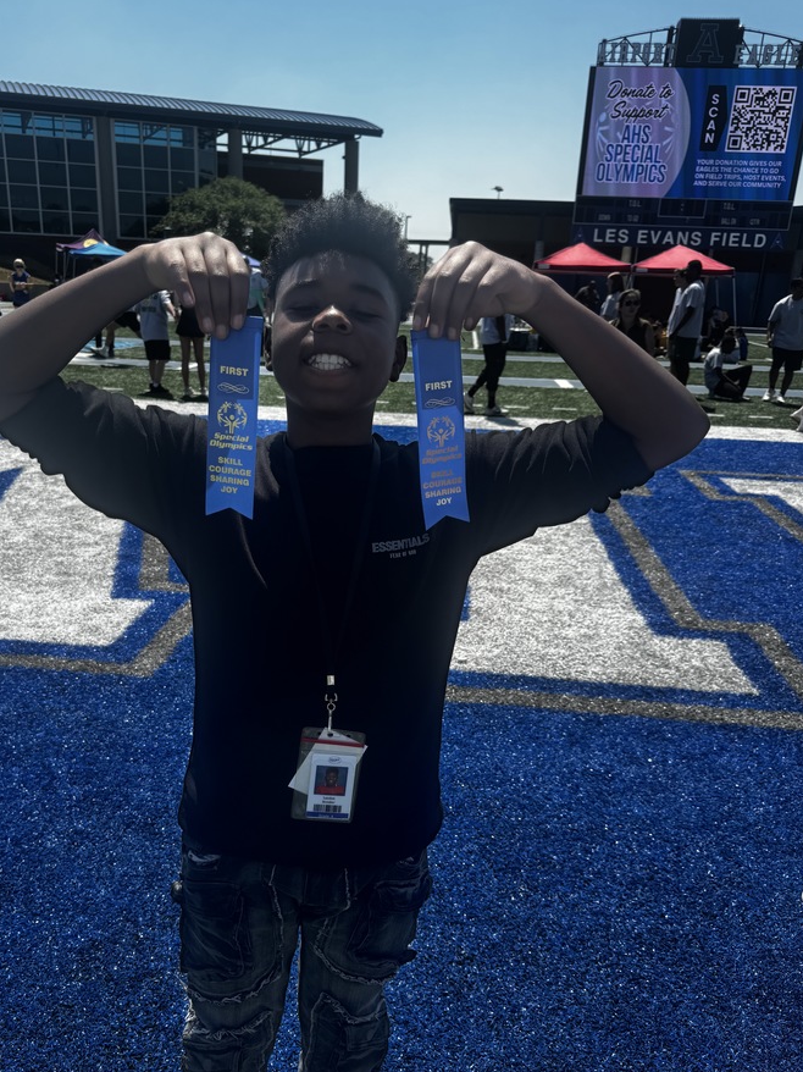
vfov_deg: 63.2
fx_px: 866
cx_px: 349
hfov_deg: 49.6
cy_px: 610
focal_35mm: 28
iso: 80
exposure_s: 1/2710
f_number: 1.78
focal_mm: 6.76
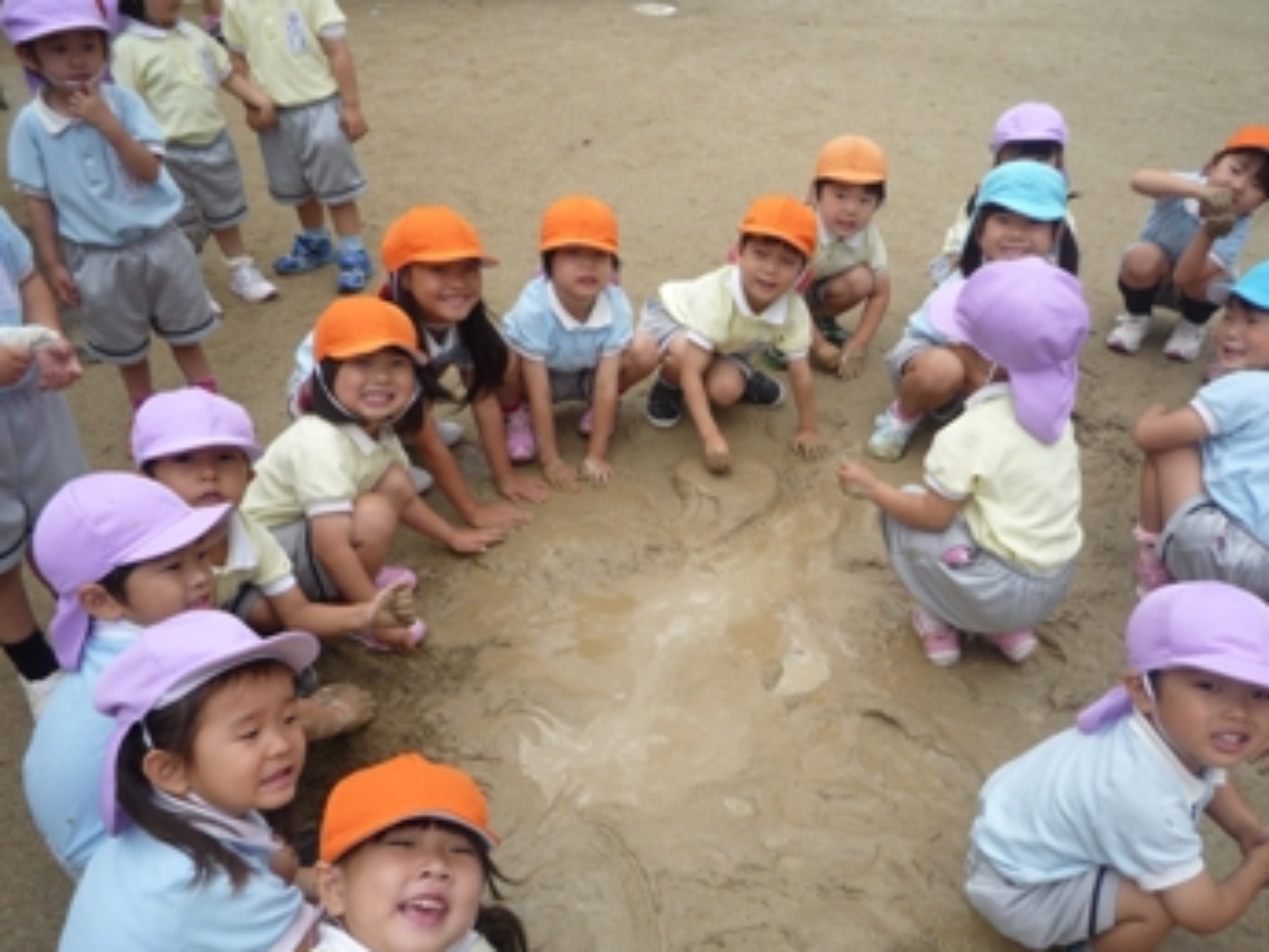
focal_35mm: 29
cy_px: 537
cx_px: 714
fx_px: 1063
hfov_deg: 61.4
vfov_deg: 48.1
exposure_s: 1/400
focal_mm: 4.4
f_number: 2.8
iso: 100
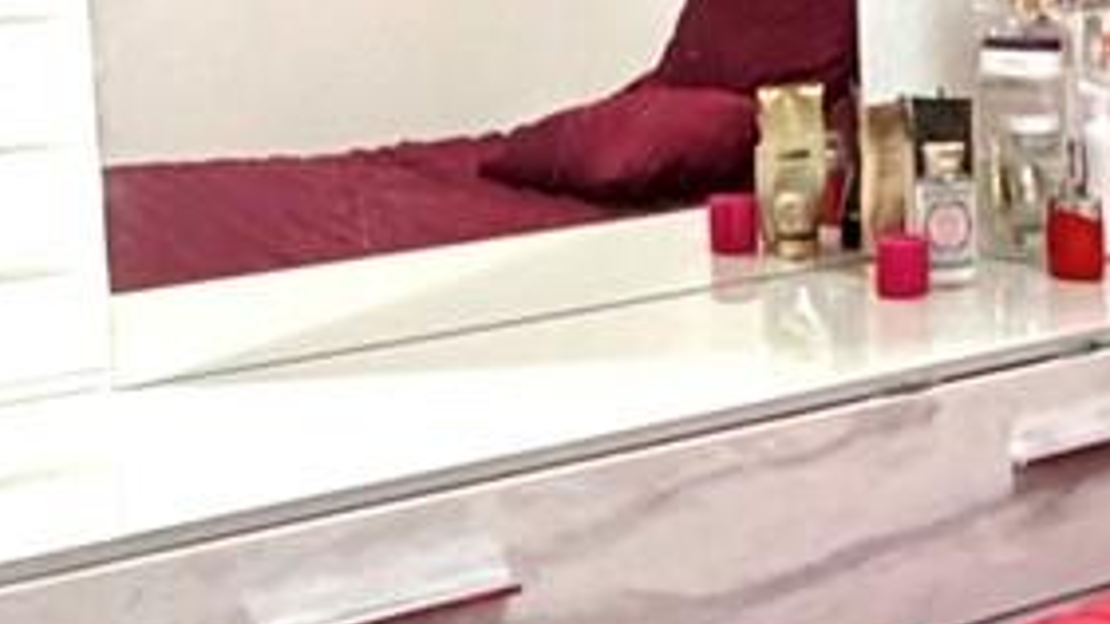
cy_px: 20
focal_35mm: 87
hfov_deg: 21.4
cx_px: 1564
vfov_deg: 13.7
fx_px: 2560
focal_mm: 2.22
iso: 320
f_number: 2.2
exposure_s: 1/87
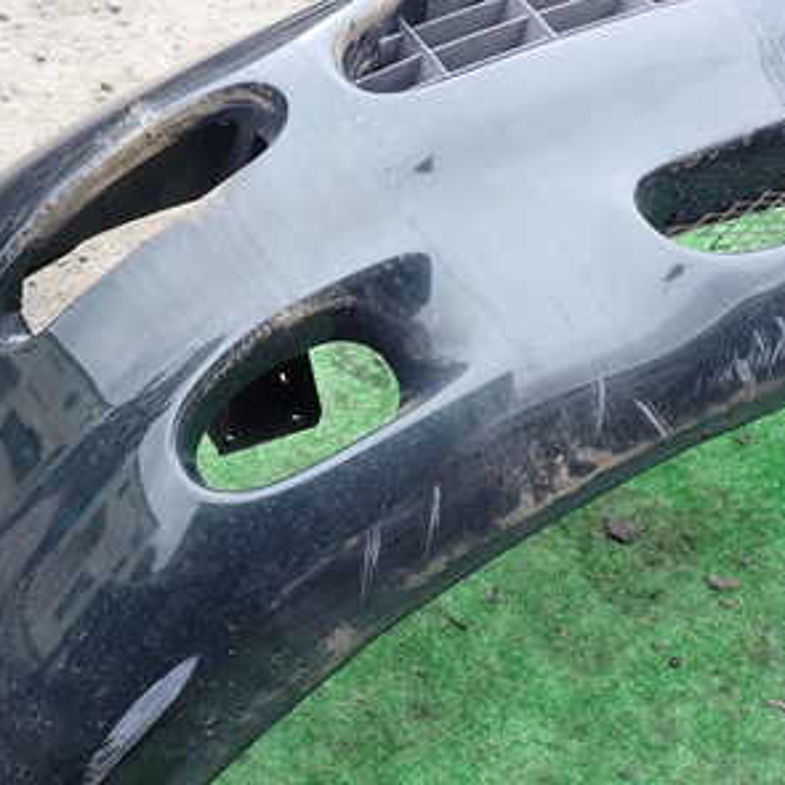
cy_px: 404
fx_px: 1385
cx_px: 346
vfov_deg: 31.6
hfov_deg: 31.6
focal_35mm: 54
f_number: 3.2
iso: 100
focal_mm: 5.4
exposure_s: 1/100
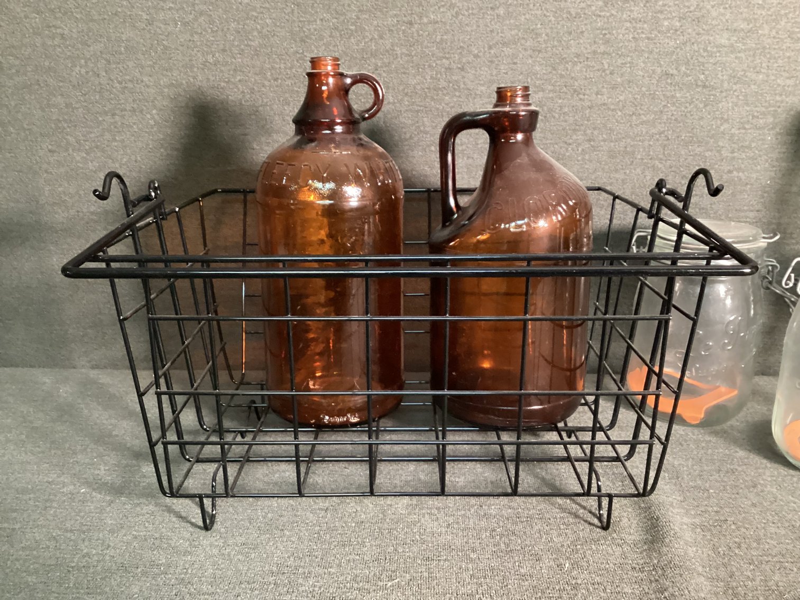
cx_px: 400
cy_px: 300
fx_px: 716
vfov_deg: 45.4
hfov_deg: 58.3
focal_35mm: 31
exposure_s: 1/20
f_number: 2.4
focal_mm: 3.3
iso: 640
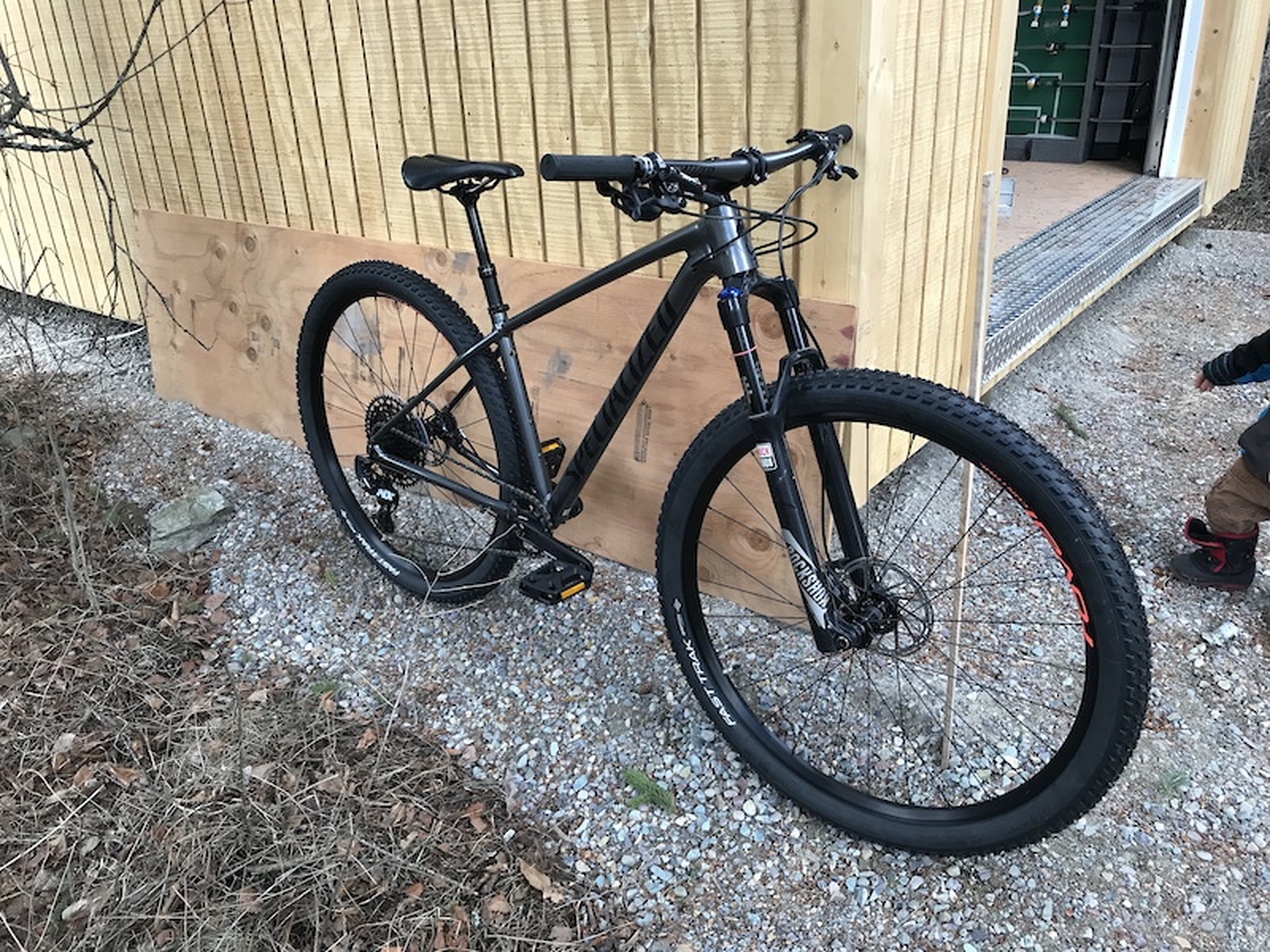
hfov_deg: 63.4
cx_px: 635
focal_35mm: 28
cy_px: 476
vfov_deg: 49.7
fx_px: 1027
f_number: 1.8
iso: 20
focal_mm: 3.99
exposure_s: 1/40
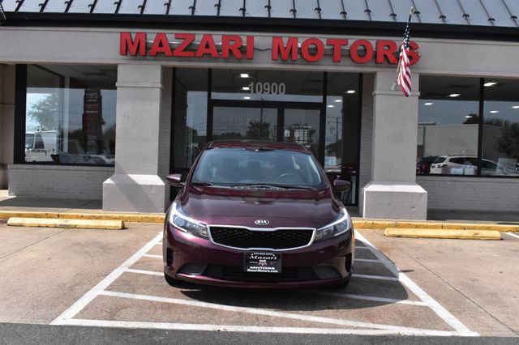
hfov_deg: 51.3
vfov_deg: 35.5
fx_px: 540
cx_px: 260
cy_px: 172
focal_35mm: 38
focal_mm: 25
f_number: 14
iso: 2500
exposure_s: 1/2000
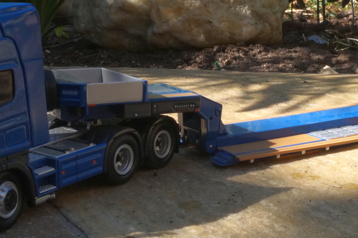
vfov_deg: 20.8
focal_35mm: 65
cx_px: 199
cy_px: 85
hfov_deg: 31.0
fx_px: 646
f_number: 22
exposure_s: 1/60
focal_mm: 20
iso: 640
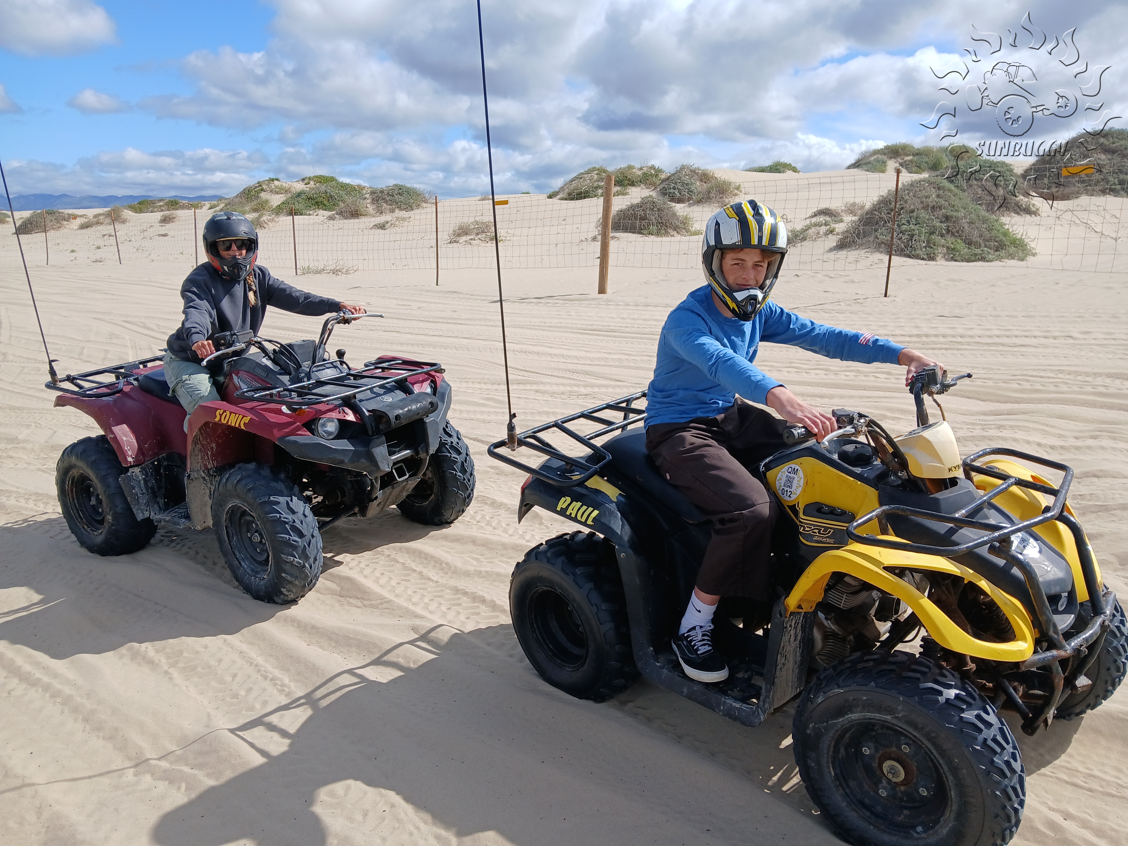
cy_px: 423
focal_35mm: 26
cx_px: 564
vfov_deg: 53.1
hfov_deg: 67.3
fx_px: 847
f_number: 1.8
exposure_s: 1/708
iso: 20
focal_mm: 3.98
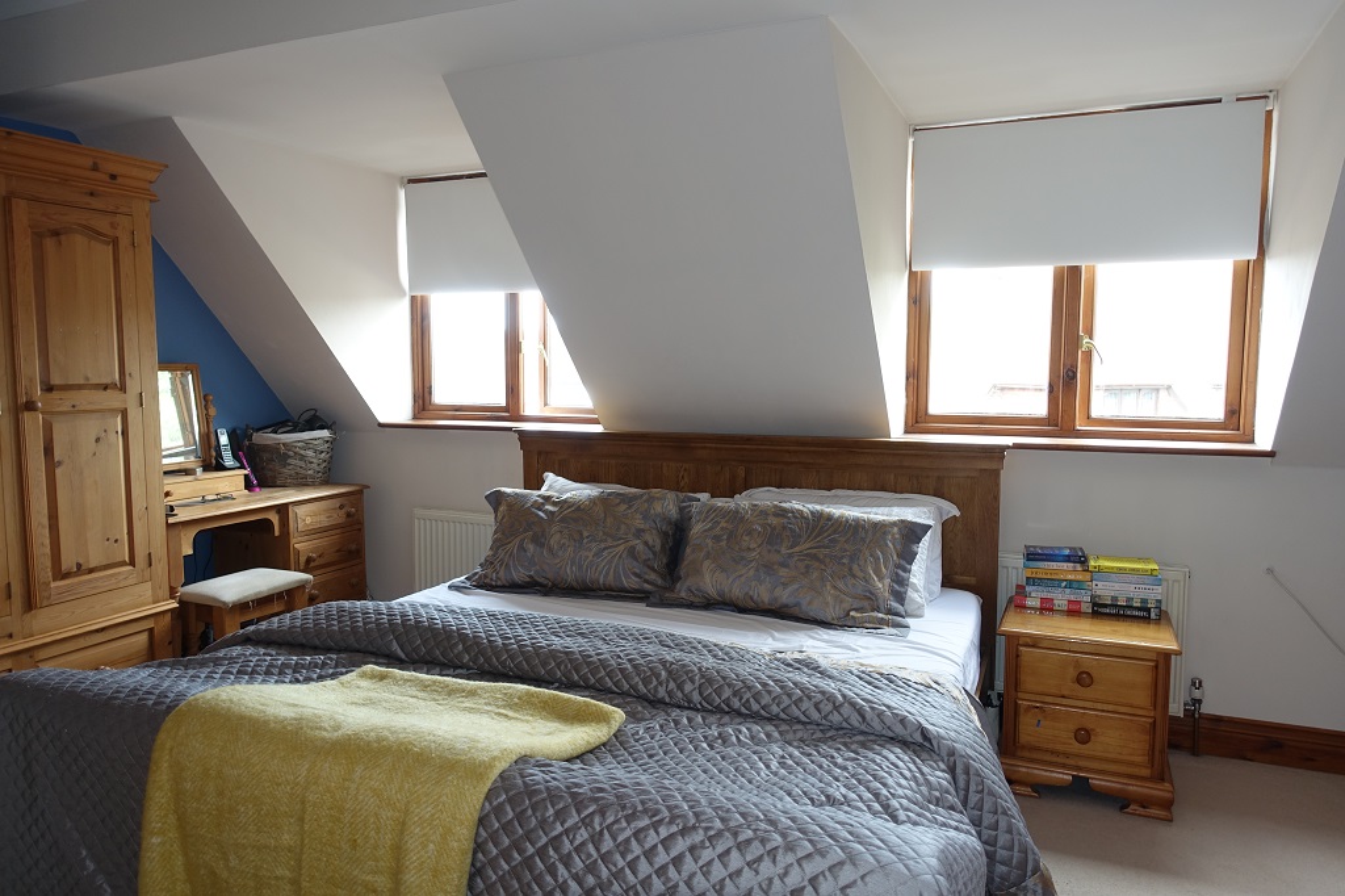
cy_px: 448
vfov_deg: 53.1
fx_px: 896
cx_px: 672
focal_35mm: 24
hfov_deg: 73.8
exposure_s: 1/30
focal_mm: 8.8
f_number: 2.8
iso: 125
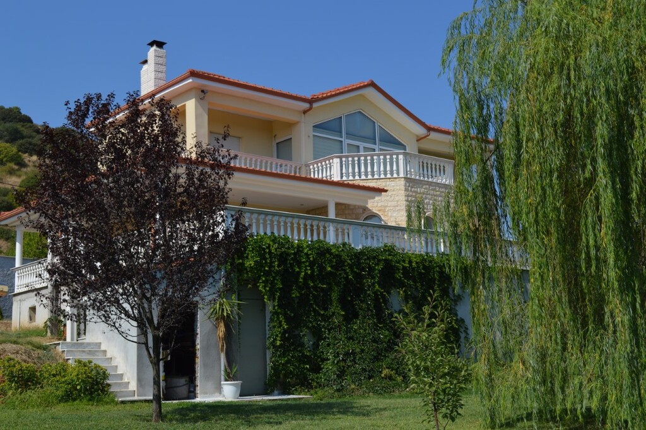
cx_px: 323
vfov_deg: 28.0
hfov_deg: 41.1
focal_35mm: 48
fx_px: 861
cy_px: 215
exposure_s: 1/320
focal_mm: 32
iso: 100
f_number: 9
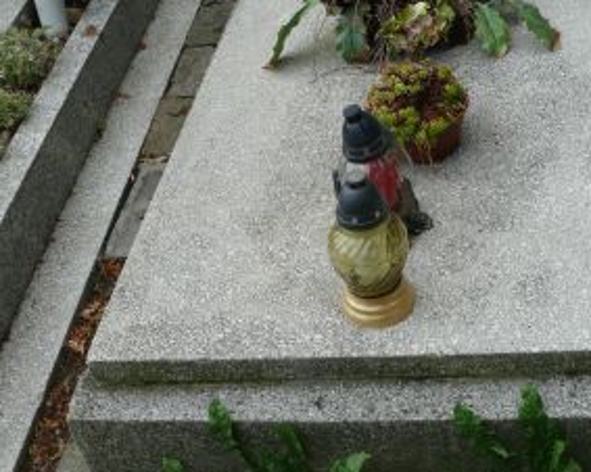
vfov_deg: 26.2
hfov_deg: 32.3
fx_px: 1014
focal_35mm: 58
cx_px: 370
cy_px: 217
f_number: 4
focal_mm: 7.4
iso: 100
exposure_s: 1/200
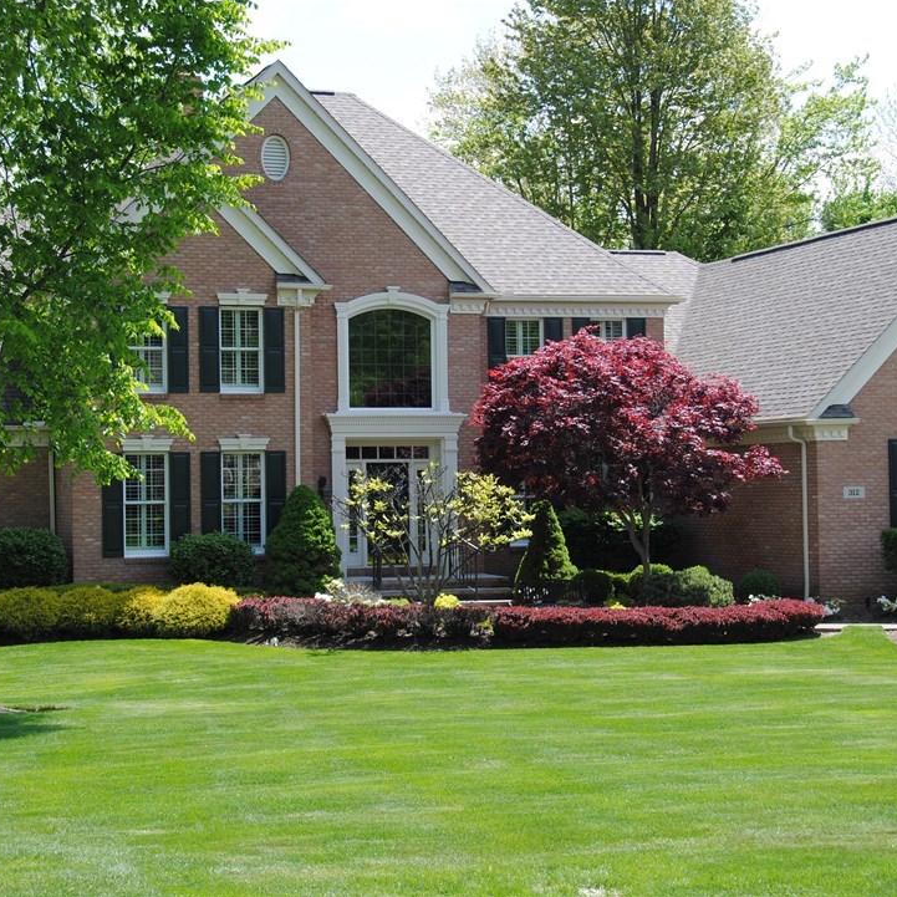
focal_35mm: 69
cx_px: 441
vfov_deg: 25.0
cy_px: 448
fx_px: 2023
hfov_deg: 25.0
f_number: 6.3
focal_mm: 36
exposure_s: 1/160
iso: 100
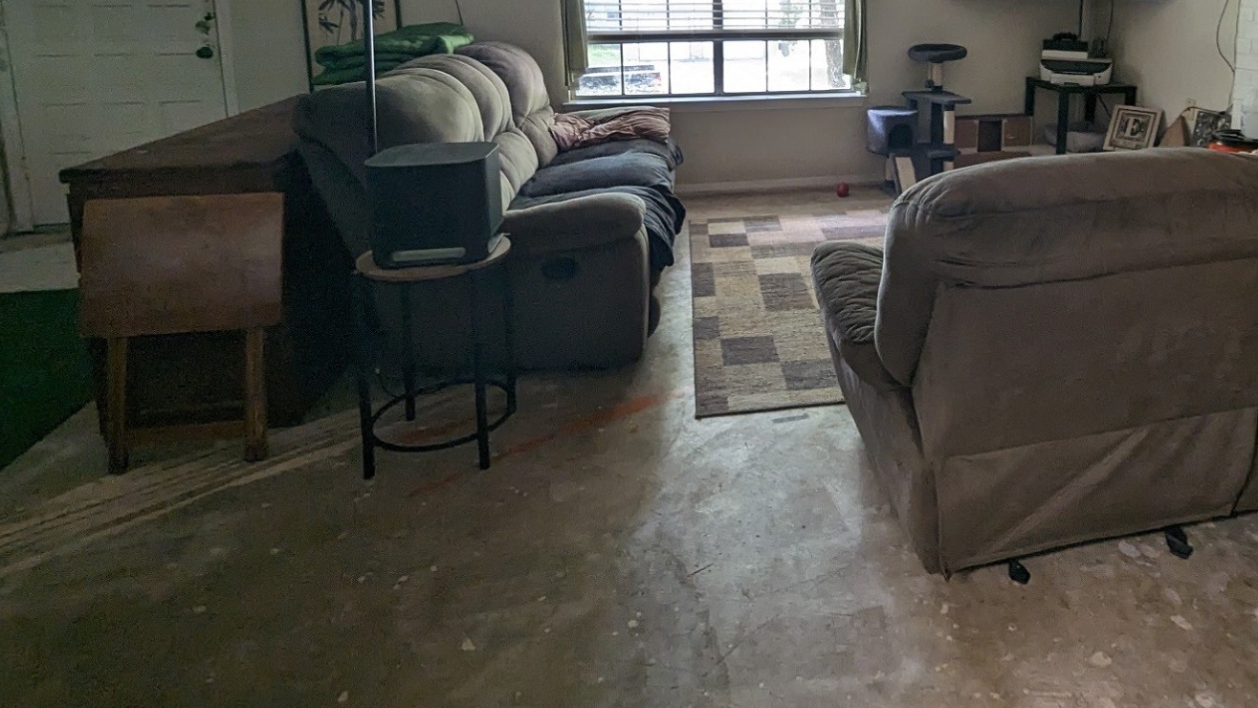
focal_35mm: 22
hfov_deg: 78.6
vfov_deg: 46.9
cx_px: 836
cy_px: 84
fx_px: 734
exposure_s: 1/27.8
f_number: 2.2
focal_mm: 1.95
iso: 130
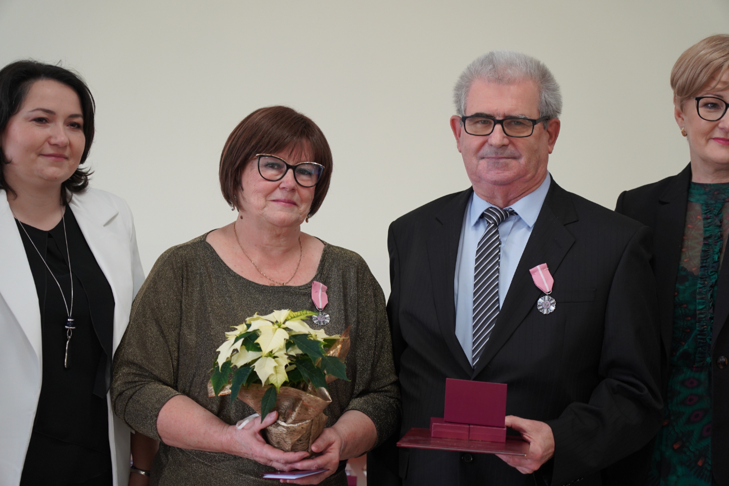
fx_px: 1944
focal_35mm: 96
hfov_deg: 21.2
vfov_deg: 14.3
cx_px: 364
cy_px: 243
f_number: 4
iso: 1250
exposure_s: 1/160
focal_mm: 96
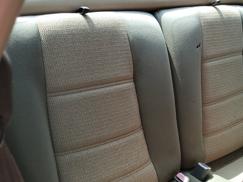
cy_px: 149
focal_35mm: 44
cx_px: 158
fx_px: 309
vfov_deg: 31.9
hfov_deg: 42.5
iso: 50
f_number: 1.5
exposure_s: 1/417
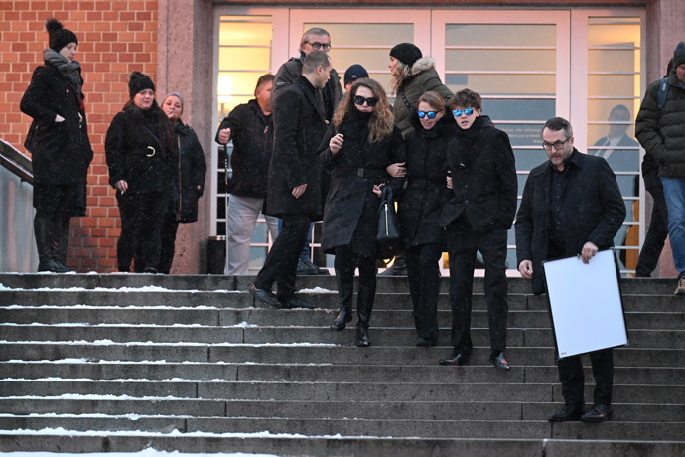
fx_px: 3805
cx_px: 342
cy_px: 228
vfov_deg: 6.9
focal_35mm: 200
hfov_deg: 10.3
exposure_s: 1/320
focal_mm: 200
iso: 8000
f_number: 4
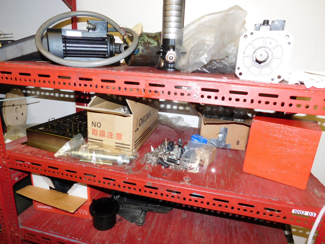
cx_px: 162
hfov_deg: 73.9
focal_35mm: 23
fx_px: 216
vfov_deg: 58.9
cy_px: 122
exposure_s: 1/30
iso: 200
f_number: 3
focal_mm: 4
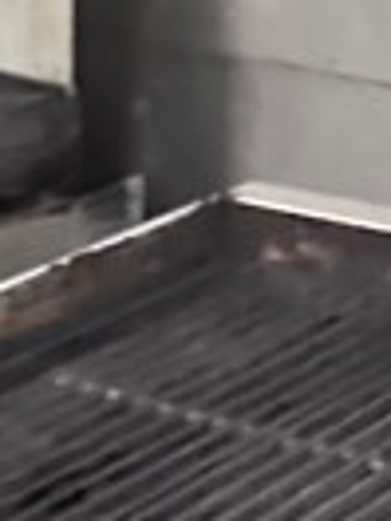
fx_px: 2229
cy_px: 1020
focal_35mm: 148
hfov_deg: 10.0
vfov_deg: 12.0
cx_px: 122
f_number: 1.78
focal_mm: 6.86
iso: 800
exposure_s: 1/40
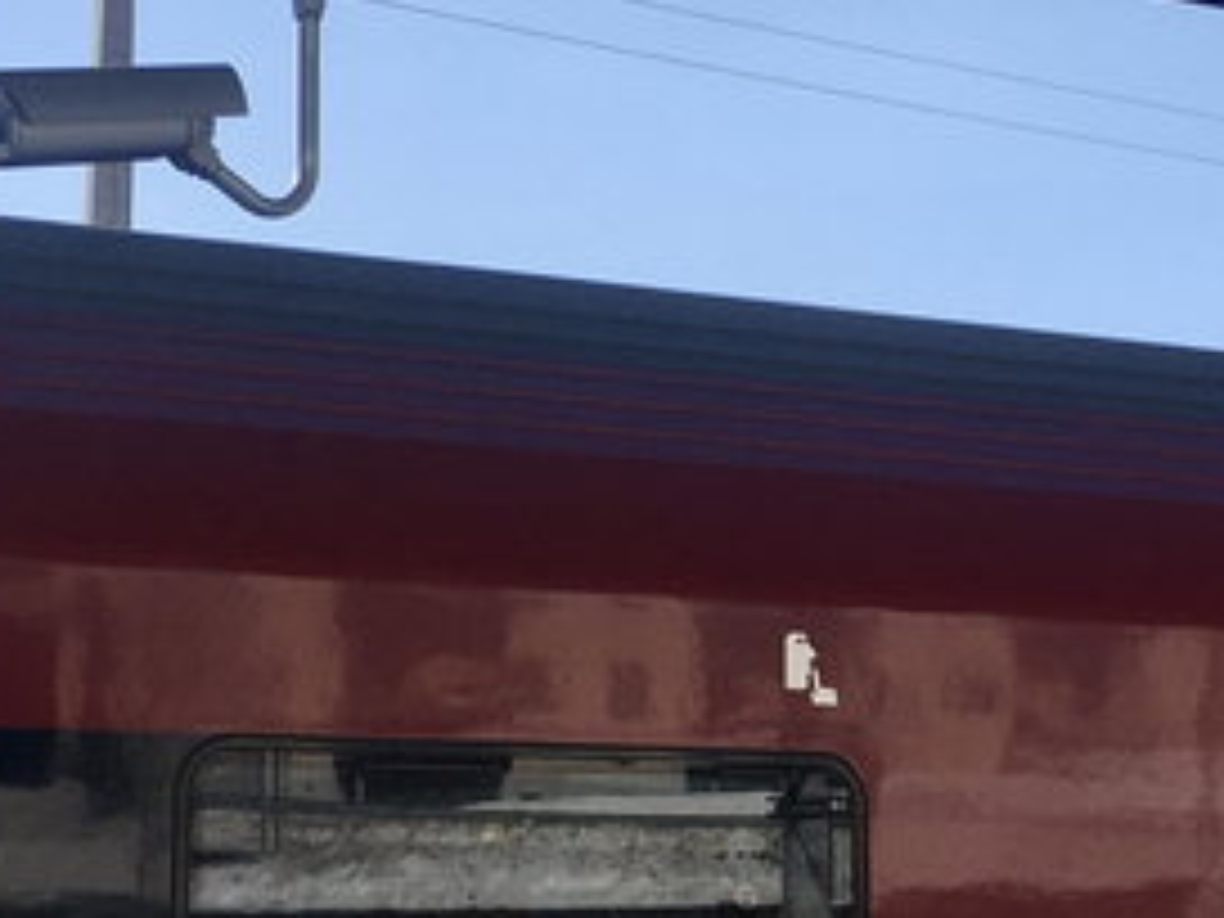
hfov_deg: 20.2
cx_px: 1026
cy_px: 367
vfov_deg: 15.4
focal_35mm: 96
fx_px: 3394
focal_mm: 4.15
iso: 25
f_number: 2.2
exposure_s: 1/1748
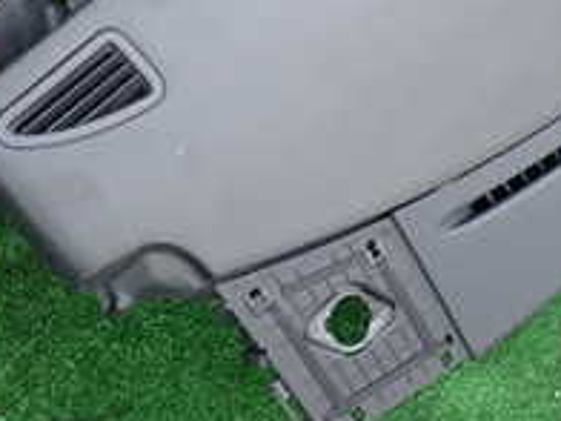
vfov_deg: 15.3
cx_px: 498
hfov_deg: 20.9
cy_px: -117
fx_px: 1491
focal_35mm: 92
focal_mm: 5.4
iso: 125
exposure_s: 1/125
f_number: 2.3
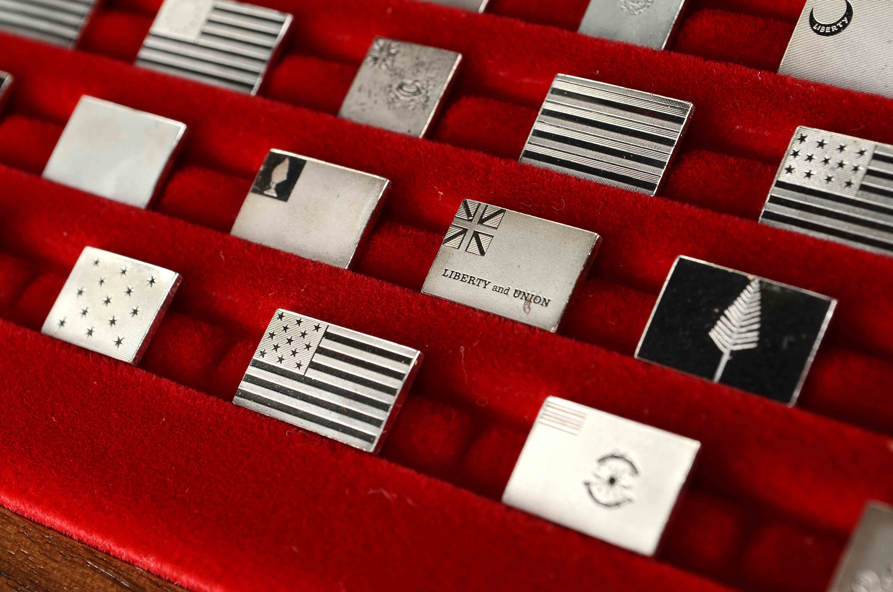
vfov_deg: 16.5
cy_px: 296
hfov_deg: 24.7
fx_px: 2042
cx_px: 446
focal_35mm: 82
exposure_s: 1/80
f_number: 13
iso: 100
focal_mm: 55
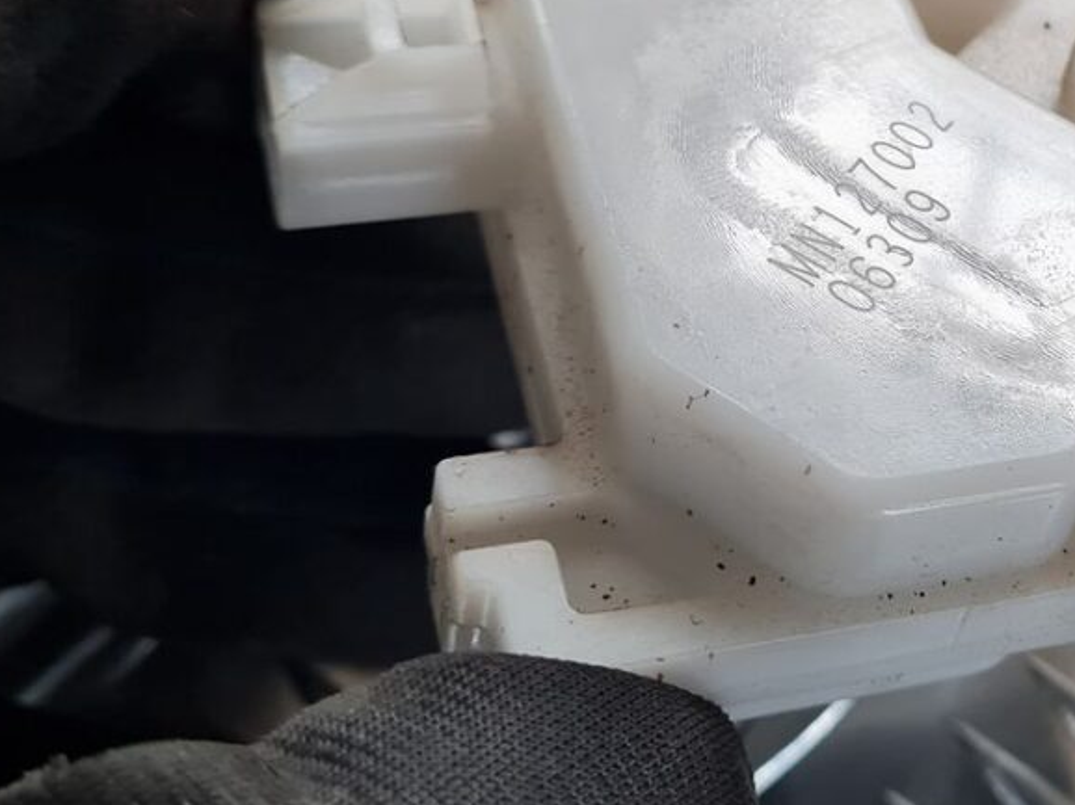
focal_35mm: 63
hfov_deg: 30.0
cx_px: 863
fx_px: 1956
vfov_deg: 22.9
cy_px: 160
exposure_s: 1/100
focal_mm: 5.4
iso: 100
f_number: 1.8
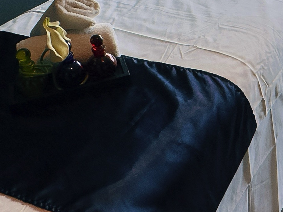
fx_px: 491
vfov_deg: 23.5
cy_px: 5
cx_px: 295
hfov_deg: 29.6
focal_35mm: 60
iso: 40
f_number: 2.2
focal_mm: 2.22
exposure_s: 1/100
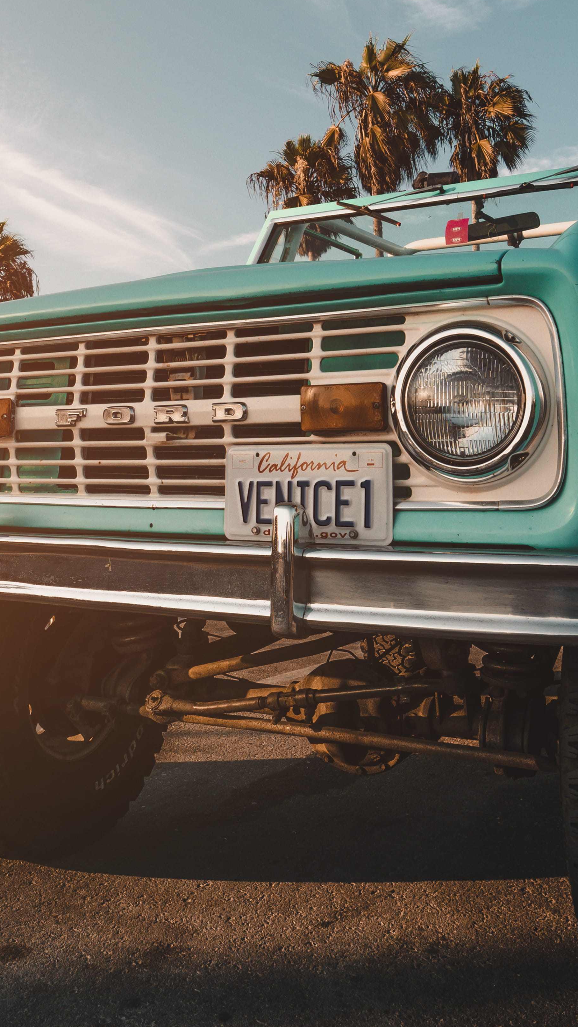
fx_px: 1008
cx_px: 376
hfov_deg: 31.8
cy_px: 136
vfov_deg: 49.2
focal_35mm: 37
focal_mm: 19
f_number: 2.8
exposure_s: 1/1000
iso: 100
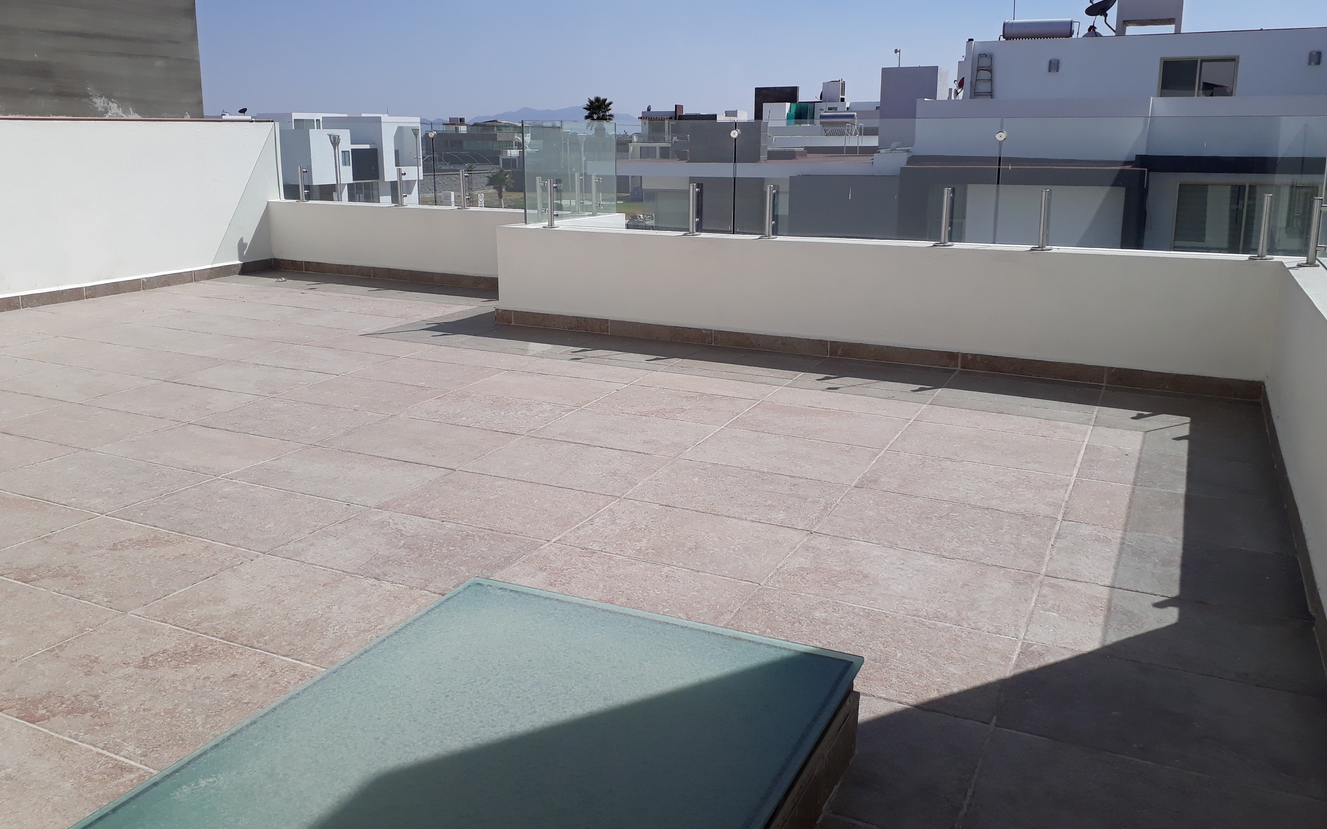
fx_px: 1049
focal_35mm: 29
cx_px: 662
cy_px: 334
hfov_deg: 64.6
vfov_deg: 42.9
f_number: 1.9
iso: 40
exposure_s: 1/3058
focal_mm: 3.6
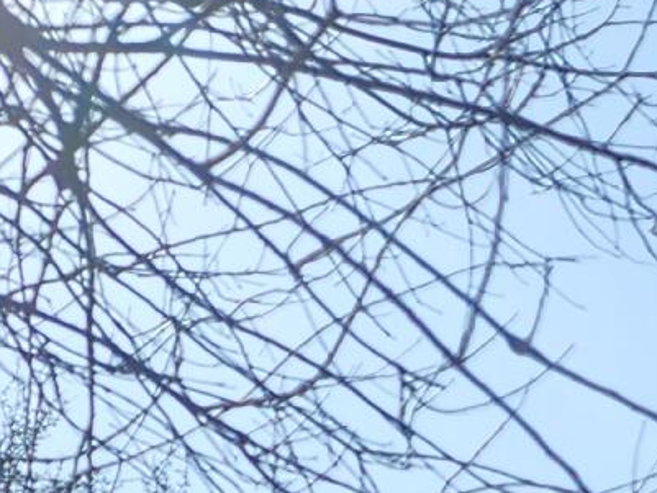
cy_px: 1713
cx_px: 1552
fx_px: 3265
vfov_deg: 7.2
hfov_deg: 10.1
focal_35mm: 172
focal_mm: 6.4
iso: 12
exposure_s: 1/1859
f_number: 1.8
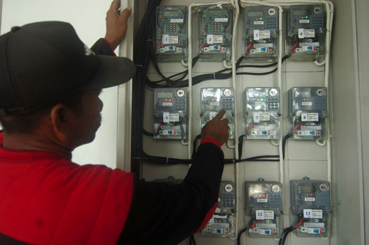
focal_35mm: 36
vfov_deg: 36.8
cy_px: 122
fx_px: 369
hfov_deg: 53.2
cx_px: 184
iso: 200
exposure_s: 1/125
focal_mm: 24
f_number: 4
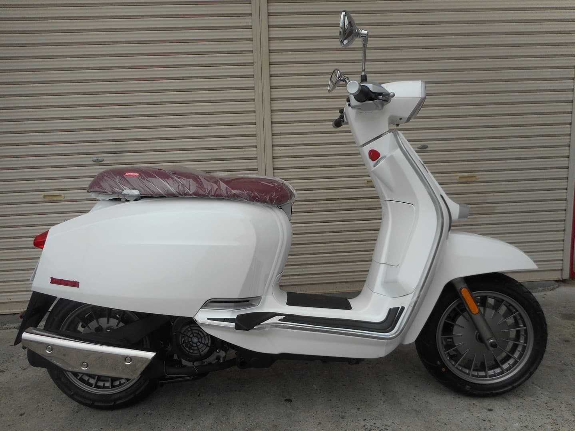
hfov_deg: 69.4
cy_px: 216
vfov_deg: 54.9
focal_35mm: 25
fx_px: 415
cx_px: 288
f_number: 3.7
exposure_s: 1/250
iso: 100
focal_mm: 4.5
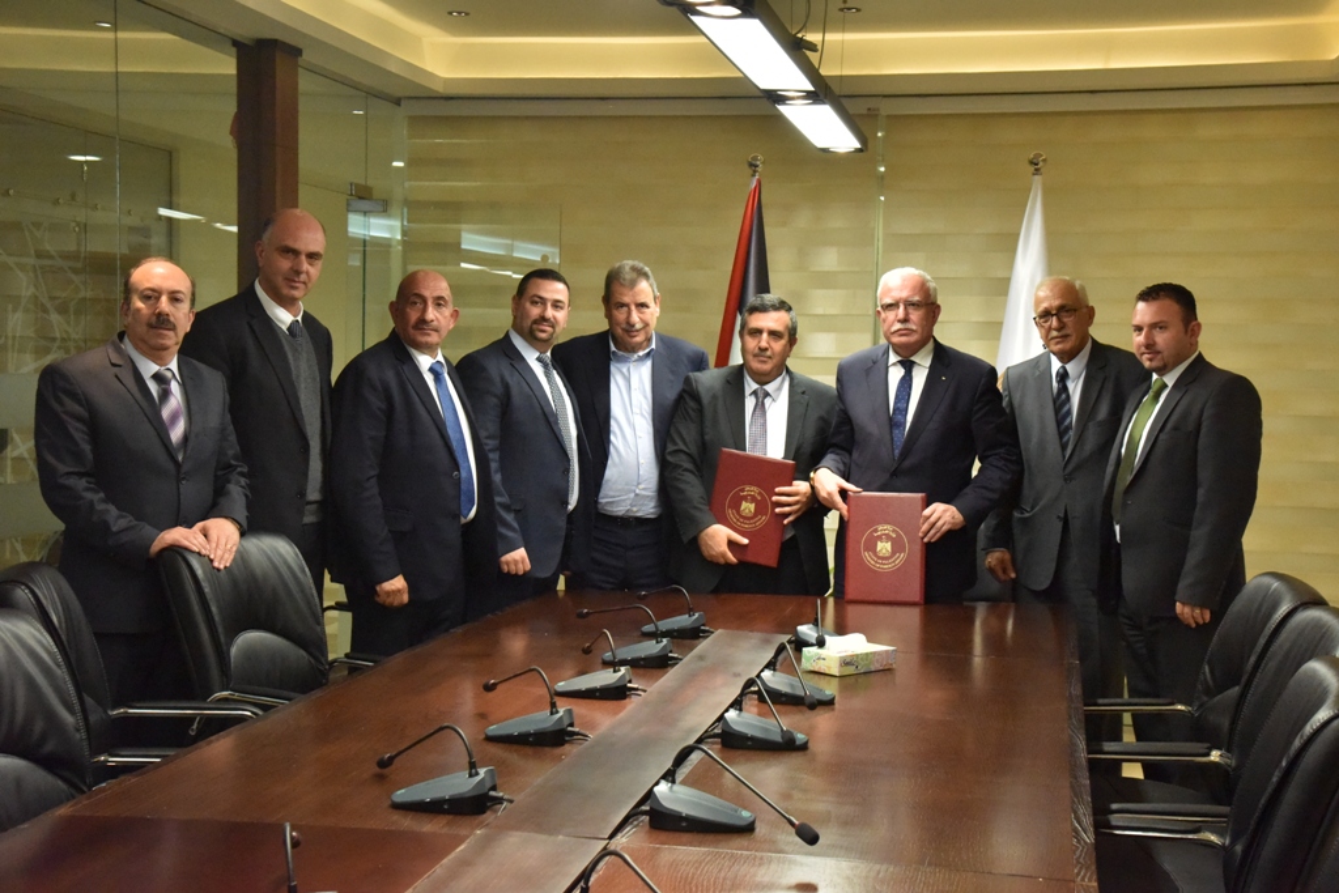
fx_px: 1934
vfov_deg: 26.0
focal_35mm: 52
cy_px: 446
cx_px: 670
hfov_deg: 38.2
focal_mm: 52
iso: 6400
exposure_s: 1/200
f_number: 10
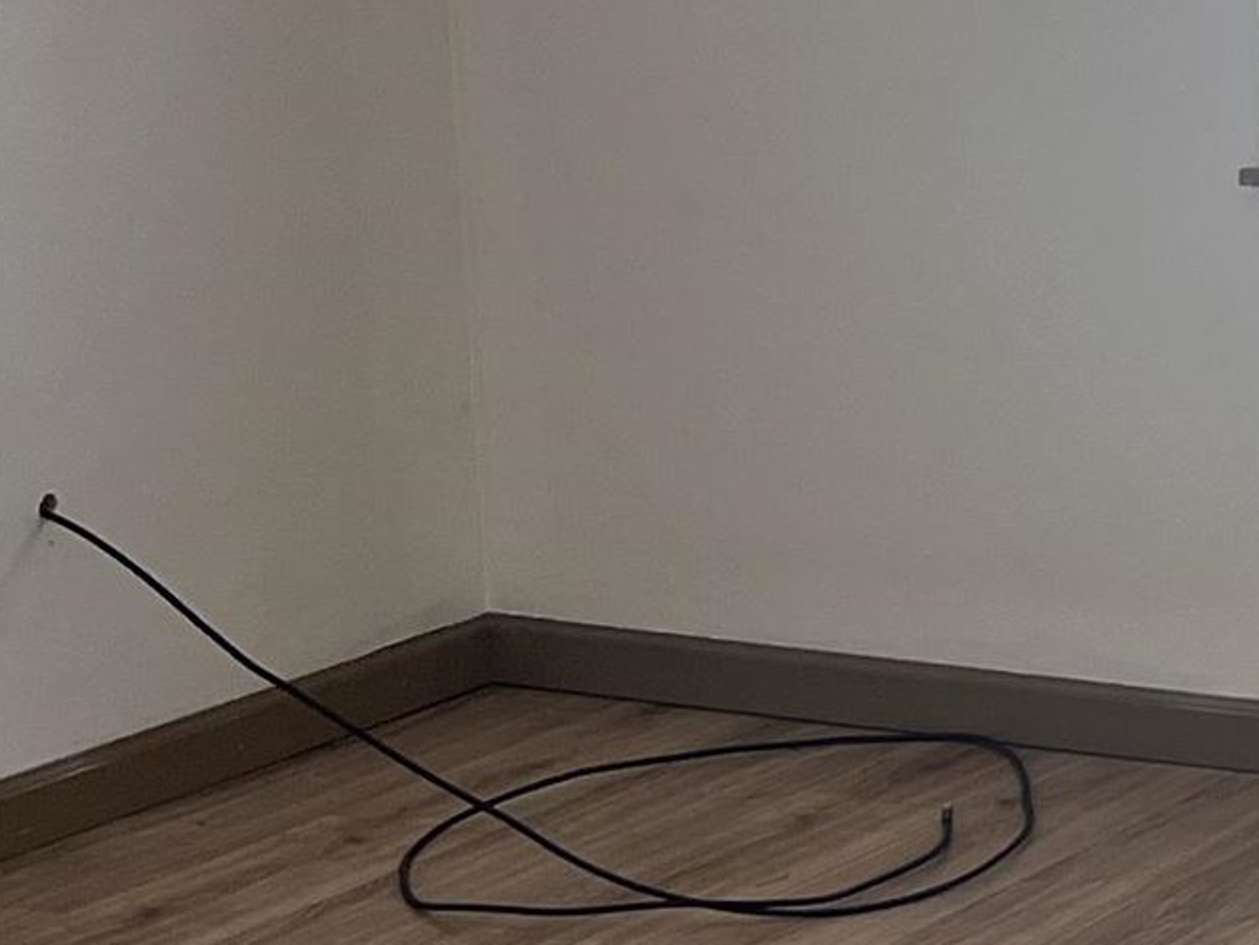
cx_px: 2790
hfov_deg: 12.8
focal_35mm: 127
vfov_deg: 11.6
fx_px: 4620
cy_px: 158
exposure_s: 1/219
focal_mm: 5.7
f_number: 1.5
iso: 40
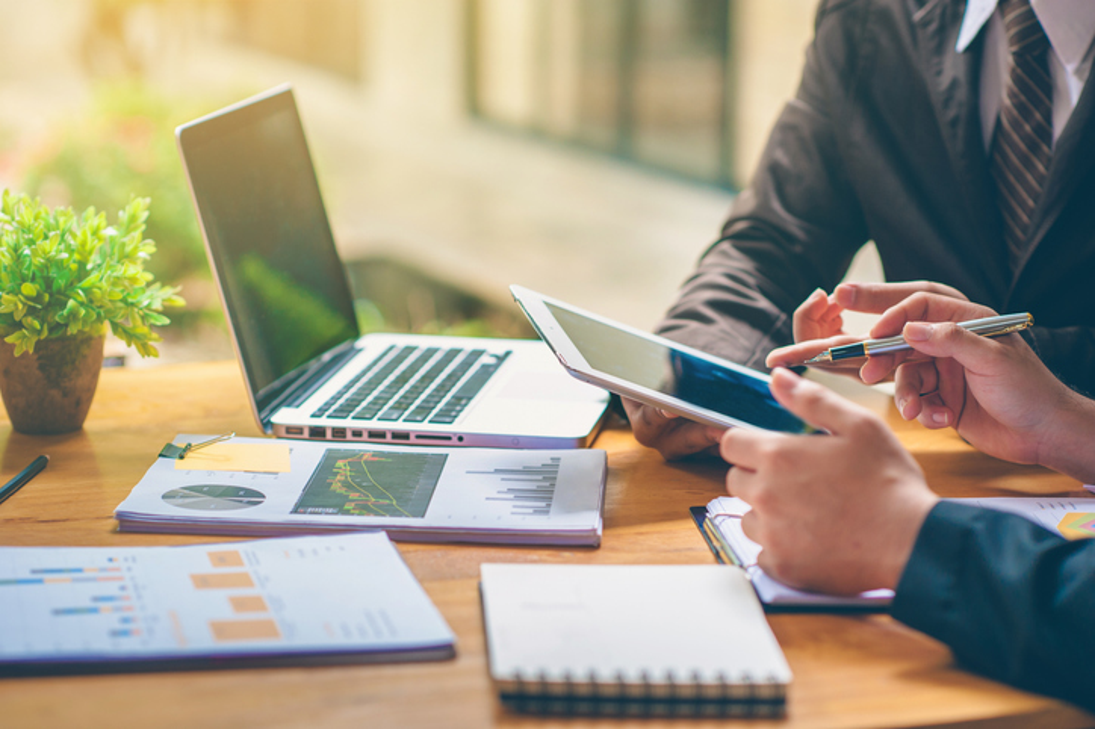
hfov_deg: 23.9
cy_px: 364
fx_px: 2584
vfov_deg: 16.1
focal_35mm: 85
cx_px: 548
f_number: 2.8
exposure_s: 1/200
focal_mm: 85
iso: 400
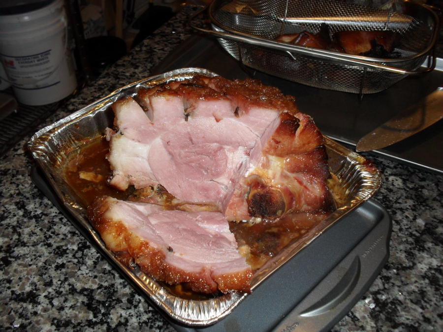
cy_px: 166
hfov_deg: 52.6
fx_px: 448
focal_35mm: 35
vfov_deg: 40.7
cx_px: 222
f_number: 3.2
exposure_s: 1/45
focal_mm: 6.3
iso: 200
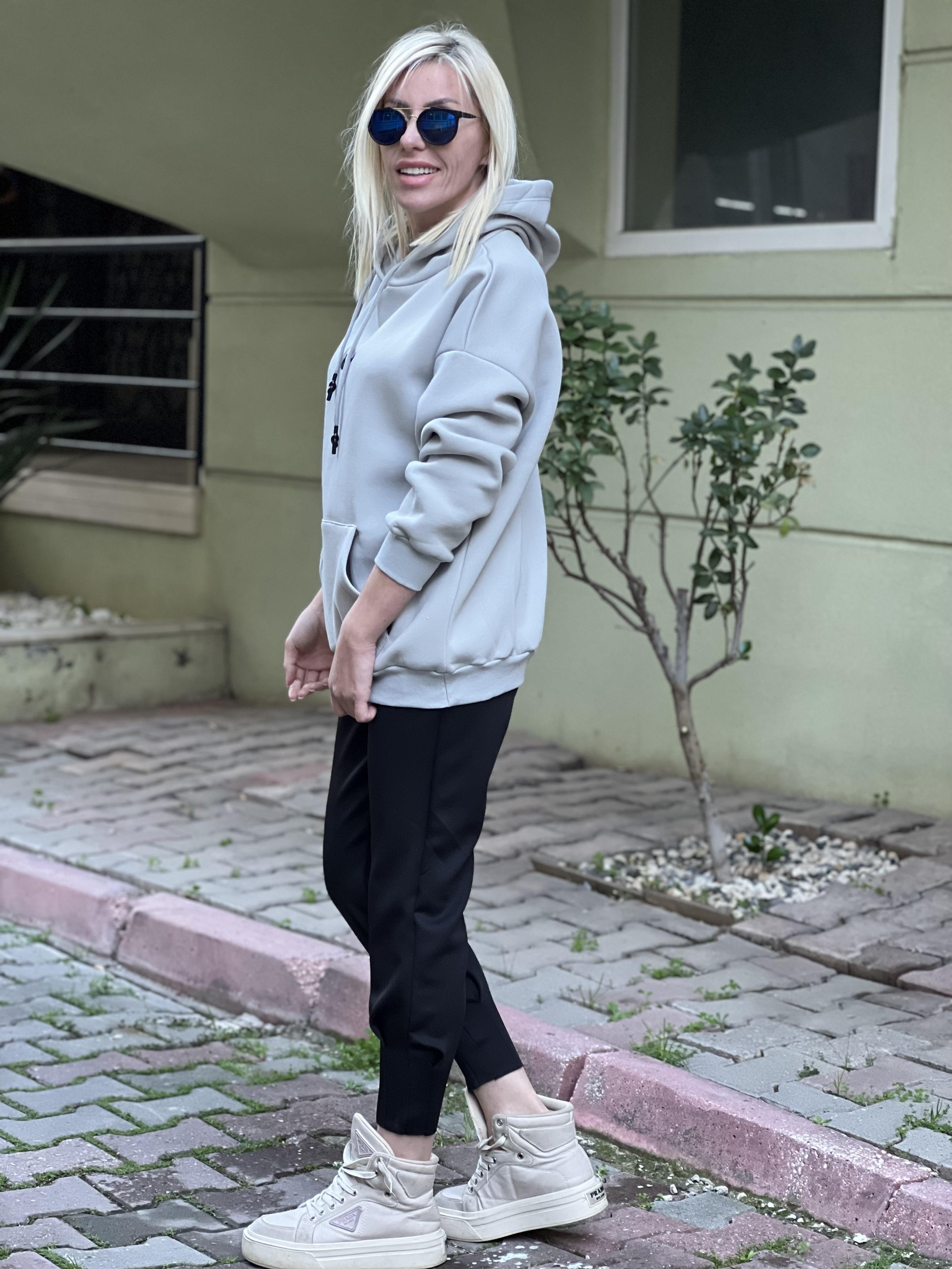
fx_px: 2824
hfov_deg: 19.1
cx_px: 476
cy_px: 634
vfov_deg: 25.3
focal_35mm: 77
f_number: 2.8
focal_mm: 9
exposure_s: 1/40
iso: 250
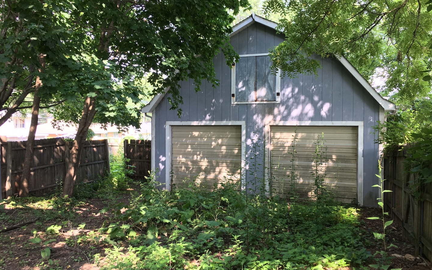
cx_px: 215
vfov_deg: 40.6
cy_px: 127
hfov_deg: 61.2
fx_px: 365
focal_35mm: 31
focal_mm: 4.15
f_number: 2.2
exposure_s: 1/60
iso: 25
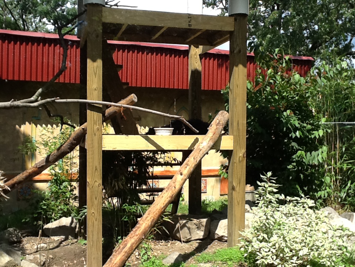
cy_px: 134
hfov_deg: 56.8
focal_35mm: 32
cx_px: 178
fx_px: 328
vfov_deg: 44.2
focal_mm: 2.03
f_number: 2.4
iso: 64
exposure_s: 1/685
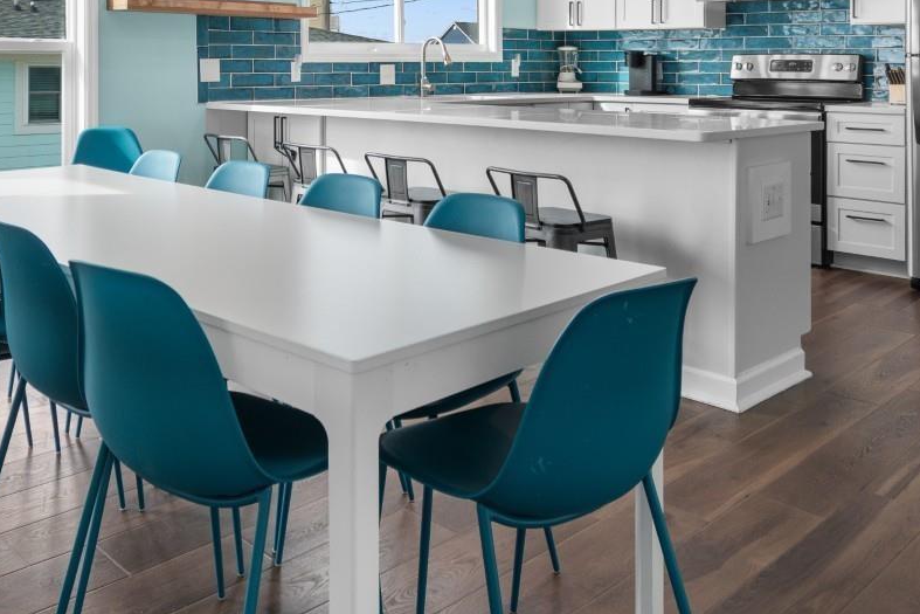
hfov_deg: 53.0
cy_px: 30
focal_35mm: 35
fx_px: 895
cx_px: 285
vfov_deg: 35.1
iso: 100
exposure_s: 1/80
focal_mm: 11.5
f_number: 4.8
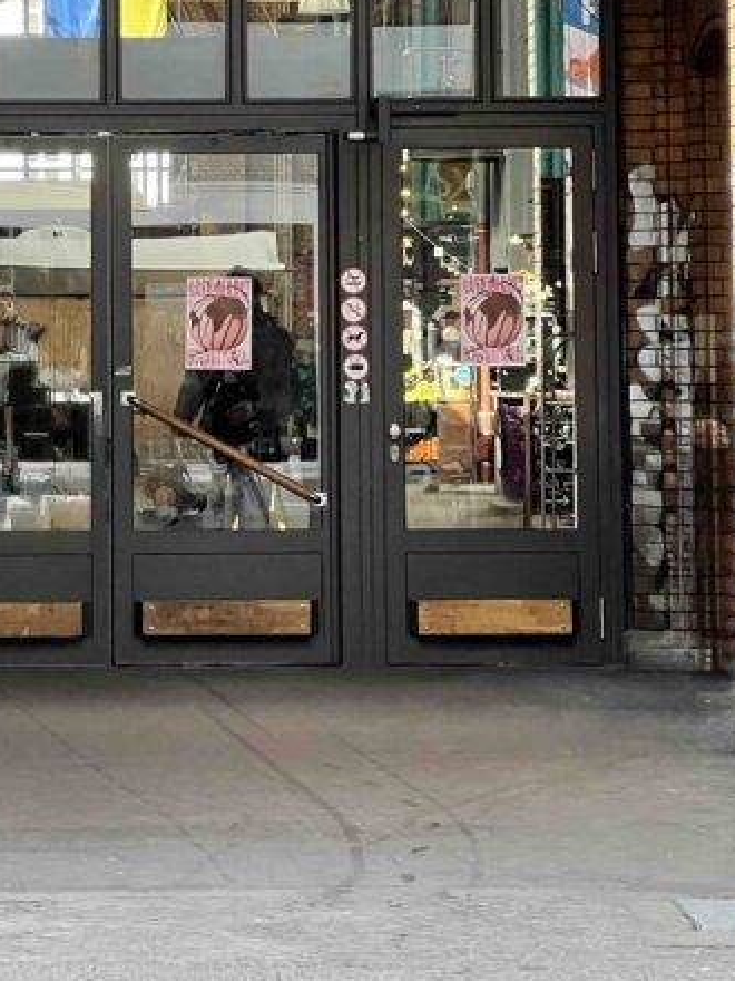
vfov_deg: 10.9
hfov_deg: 8.3
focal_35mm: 179
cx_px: 122
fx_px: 5068
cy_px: -158
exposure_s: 1/99
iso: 64
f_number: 2.8
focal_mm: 9
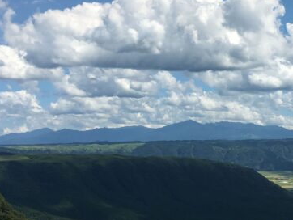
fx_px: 695
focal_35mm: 82
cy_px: 101
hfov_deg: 23.5
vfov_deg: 18.0
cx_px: 228
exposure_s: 1/2653
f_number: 2.2
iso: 25
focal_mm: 4.15
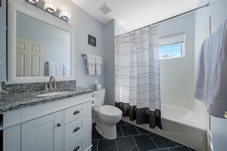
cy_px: 76
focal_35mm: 12
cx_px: 114
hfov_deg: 112.6
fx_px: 76
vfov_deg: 90.0
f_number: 8
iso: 400
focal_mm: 12
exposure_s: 1/250
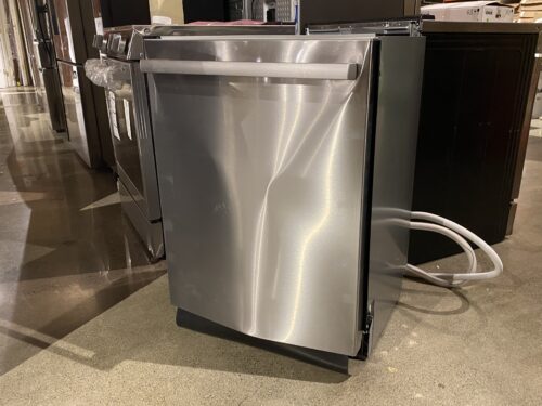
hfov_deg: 67.3
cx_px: 271
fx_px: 407
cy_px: 203
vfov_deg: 53.1
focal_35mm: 26
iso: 500
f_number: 1.8
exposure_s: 1/30
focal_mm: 4.25
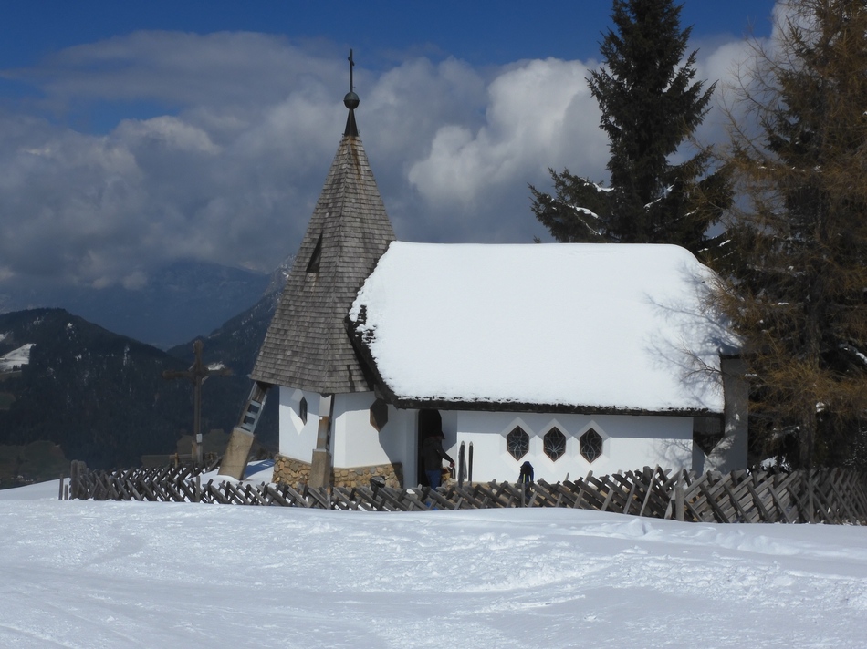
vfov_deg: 37.7
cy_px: 324
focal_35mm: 38
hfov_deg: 49.0
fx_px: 952
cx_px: 434
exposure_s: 1/2000
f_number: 6.3
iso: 100
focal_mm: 6.8
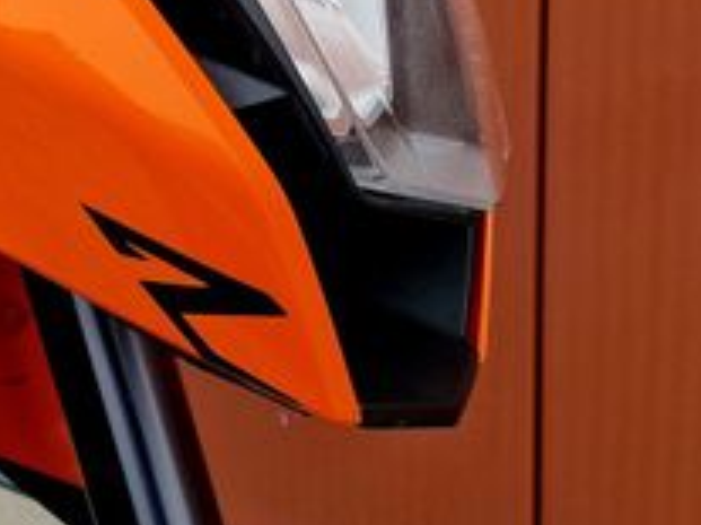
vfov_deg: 20.3
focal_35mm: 71
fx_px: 1437
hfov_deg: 24.8
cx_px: -142
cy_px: 64
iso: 50
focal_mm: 6.4
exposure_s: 1/182
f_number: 1.8
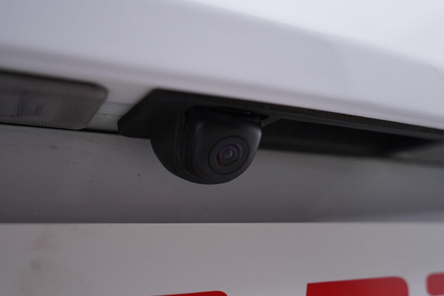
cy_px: 148
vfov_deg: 36.9
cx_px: 222
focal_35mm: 36
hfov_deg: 53.1
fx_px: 444
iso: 125
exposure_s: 1/50
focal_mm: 24
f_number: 3.2
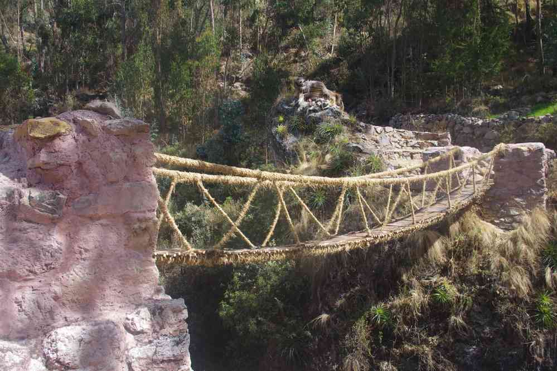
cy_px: 186
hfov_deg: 59.5
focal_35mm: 32
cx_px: 278
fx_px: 487
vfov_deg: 41.7
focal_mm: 21
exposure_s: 1/50
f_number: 10
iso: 200
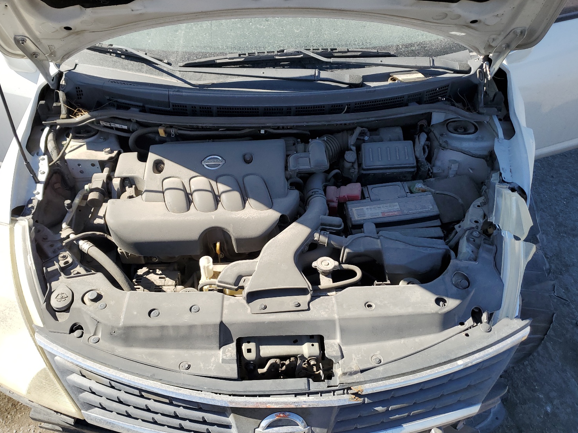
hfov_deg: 63.4
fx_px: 467
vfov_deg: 49.7
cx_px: 294
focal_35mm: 28
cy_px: 227
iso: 50
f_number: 1.5
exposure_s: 1/1667
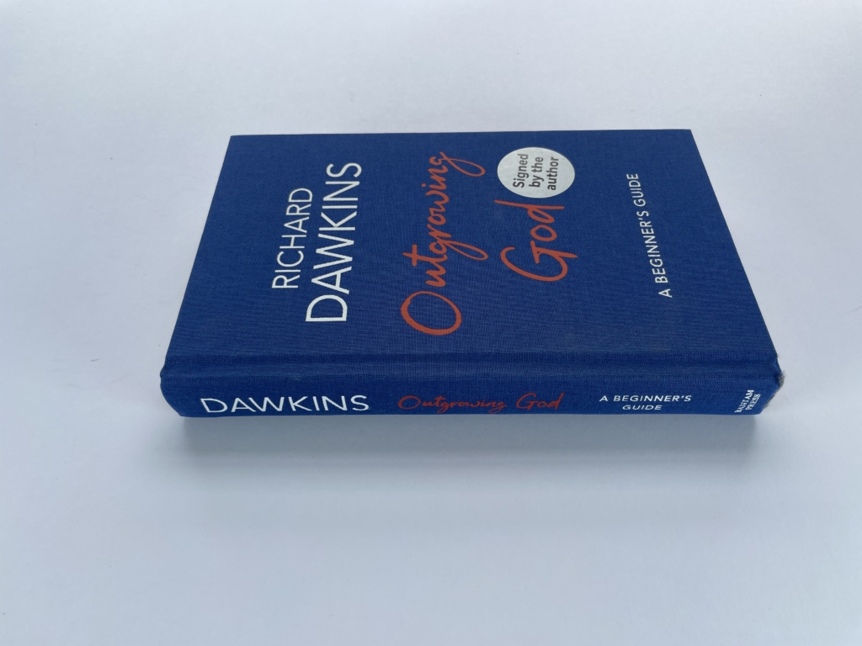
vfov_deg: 53.1
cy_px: 323
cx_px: 431
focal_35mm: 26
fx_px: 647
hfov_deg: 67.3
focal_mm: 4.2
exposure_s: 1/163
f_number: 1.6
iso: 32
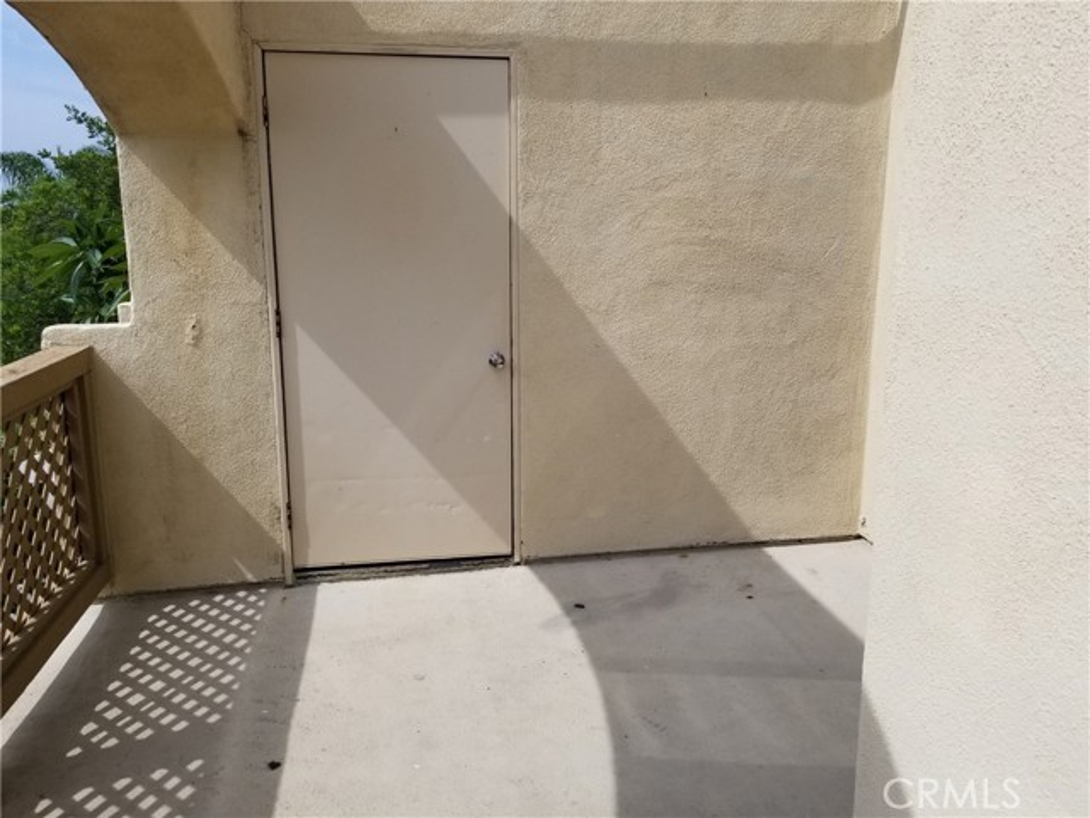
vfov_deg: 53.1
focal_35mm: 26
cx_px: 545
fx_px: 819
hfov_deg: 67.3
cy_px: 409
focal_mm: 4.25
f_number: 1.7
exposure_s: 1/3032
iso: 50
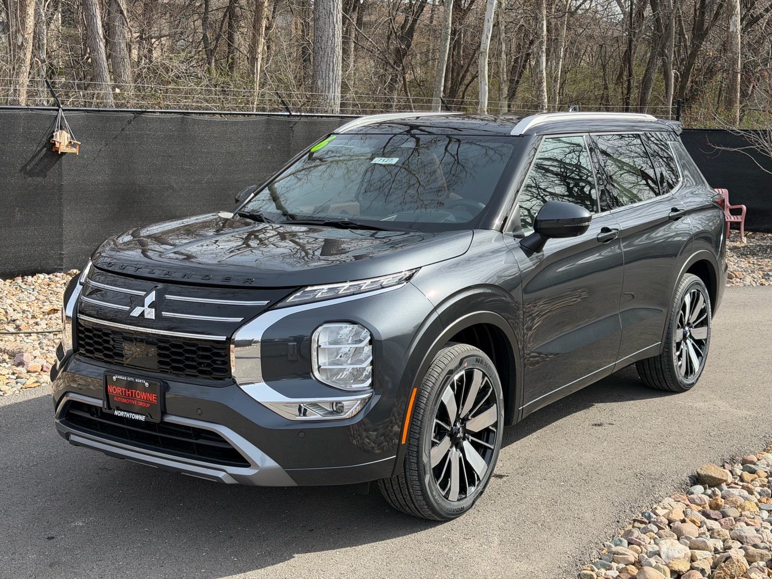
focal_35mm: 48
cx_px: 386
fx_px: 1070
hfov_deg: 39.7
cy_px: 290
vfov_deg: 30.3
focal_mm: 6.76
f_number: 1.78
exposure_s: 1/2146
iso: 80
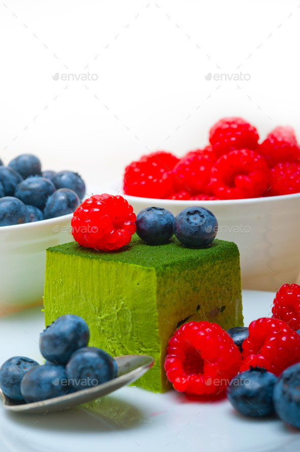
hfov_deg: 22.6
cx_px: 150
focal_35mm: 60
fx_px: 751
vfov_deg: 33.4
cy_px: 226
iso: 200
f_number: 13
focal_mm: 60
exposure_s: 1/200
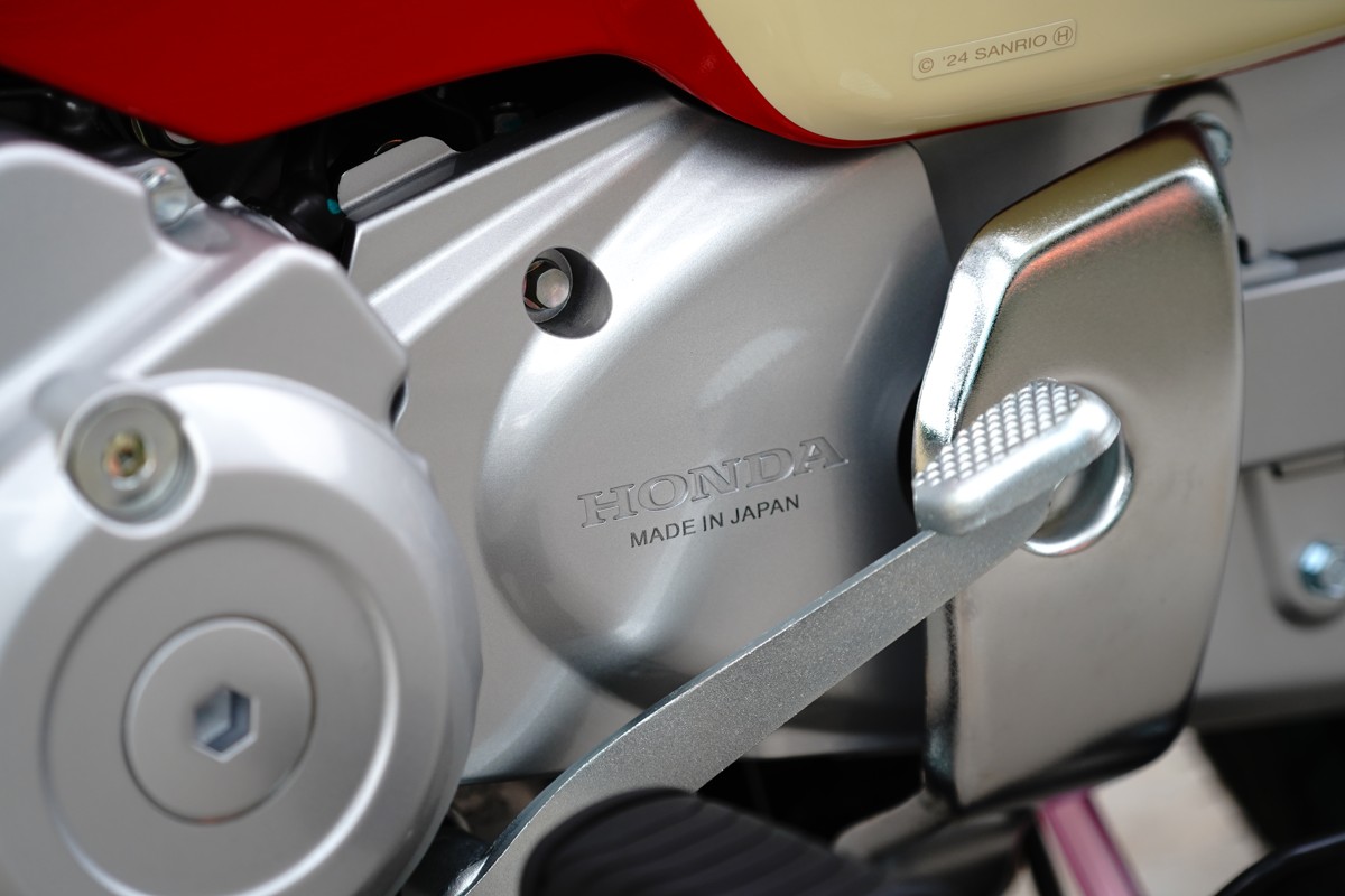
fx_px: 4969
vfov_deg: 10.3
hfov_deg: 15.4
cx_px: 672
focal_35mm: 133
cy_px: 448
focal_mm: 133
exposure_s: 1/200
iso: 800
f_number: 4
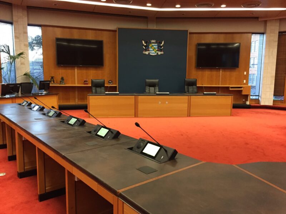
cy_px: 107
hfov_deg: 61.7
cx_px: 143
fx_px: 240
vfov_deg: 48.2
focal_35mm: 29
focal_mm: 4.15
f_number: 2.2
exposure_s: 1/33
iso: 320
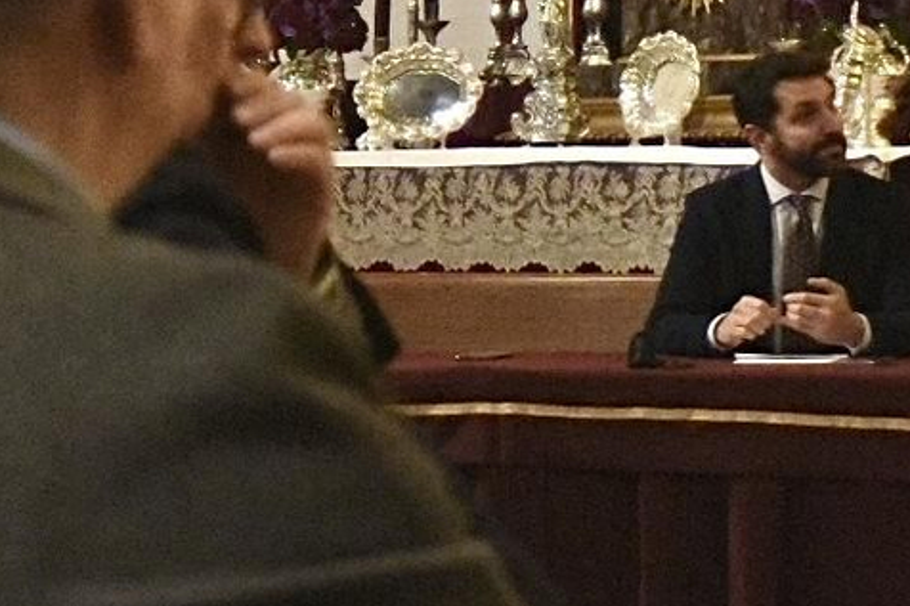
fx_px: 4675
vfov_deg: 7.3
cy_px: -204
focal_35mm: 185
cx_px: 675
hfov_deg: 11.1
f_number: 4.5
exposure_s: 1/125
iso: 12800
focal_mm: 55
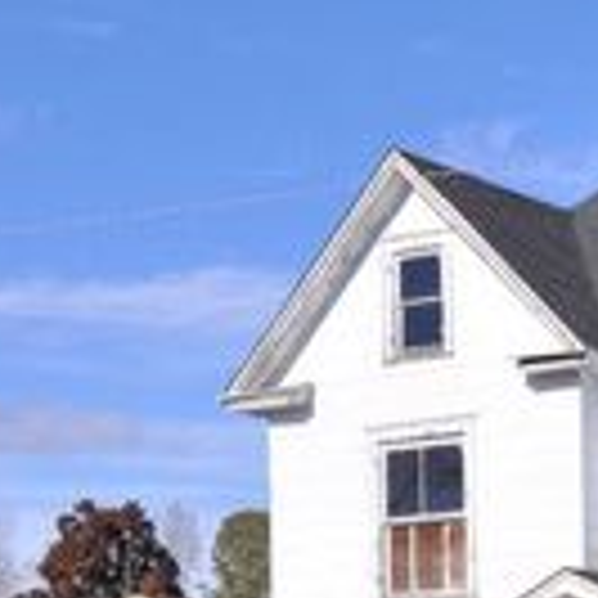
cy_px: 625
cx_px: 980
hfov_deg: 15.0
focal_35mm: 105
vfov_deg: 16.2
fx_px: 2052
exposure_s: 1/500
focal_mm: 22
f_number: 11
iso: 200
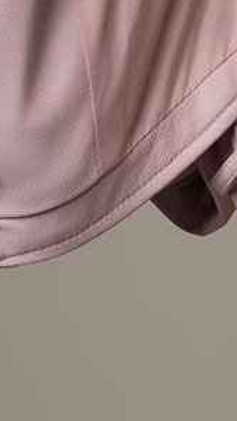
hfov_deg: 4.3
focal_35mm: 280
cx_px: 506
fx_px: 3131
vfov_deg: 7.5
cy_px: -365
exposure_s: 1/200
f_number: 8
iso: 125
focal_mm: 50
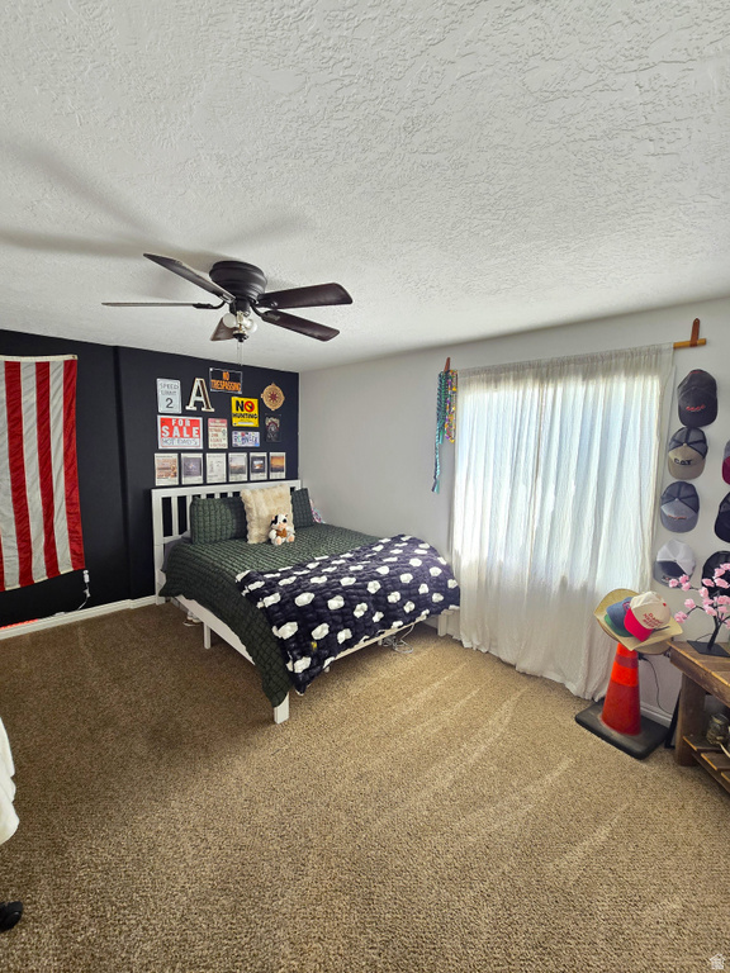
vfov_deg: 106.2
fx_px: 366
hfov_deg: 89.9
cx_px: 365
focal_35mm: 13
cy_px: 486
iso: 200
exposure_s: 1/60
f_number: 2.2
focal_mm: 2.2
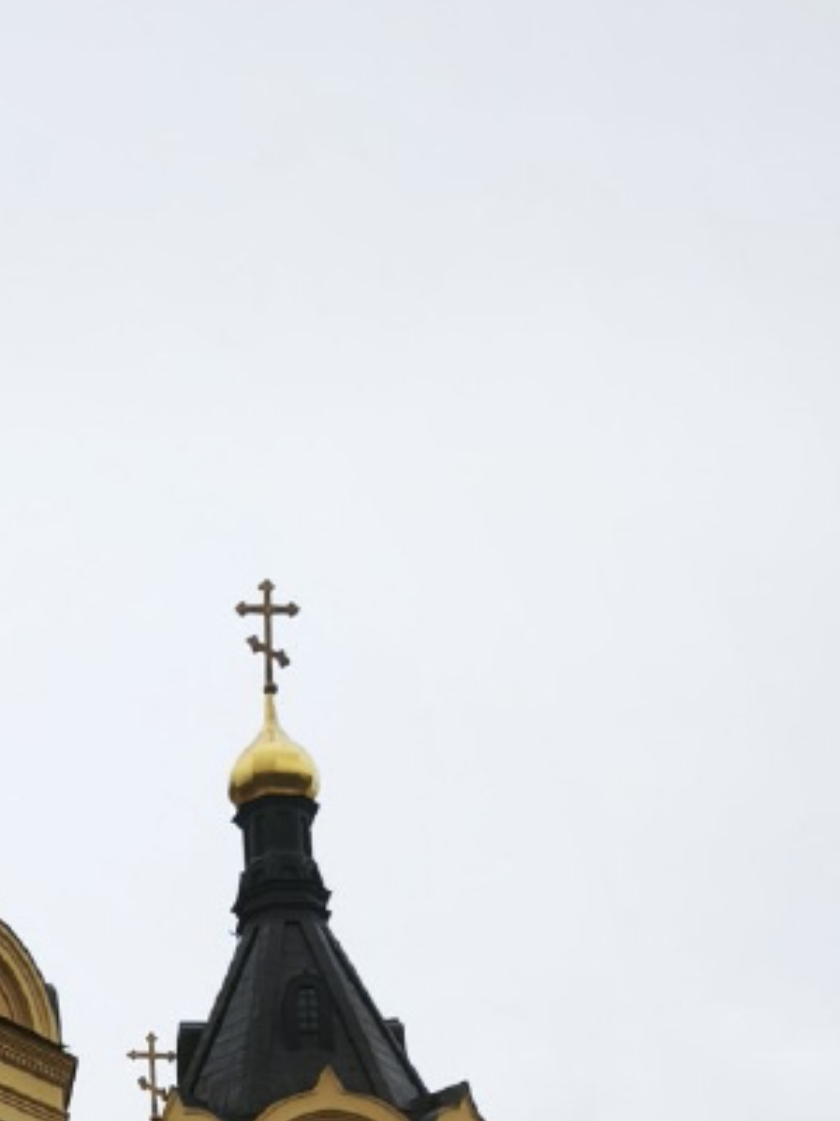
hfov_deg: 18.4
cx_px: -218
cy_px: 1413
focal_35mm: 75
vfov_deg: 23.3
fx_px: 2428
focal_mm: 5.35
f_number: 1.7
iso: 80
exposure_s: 1/314
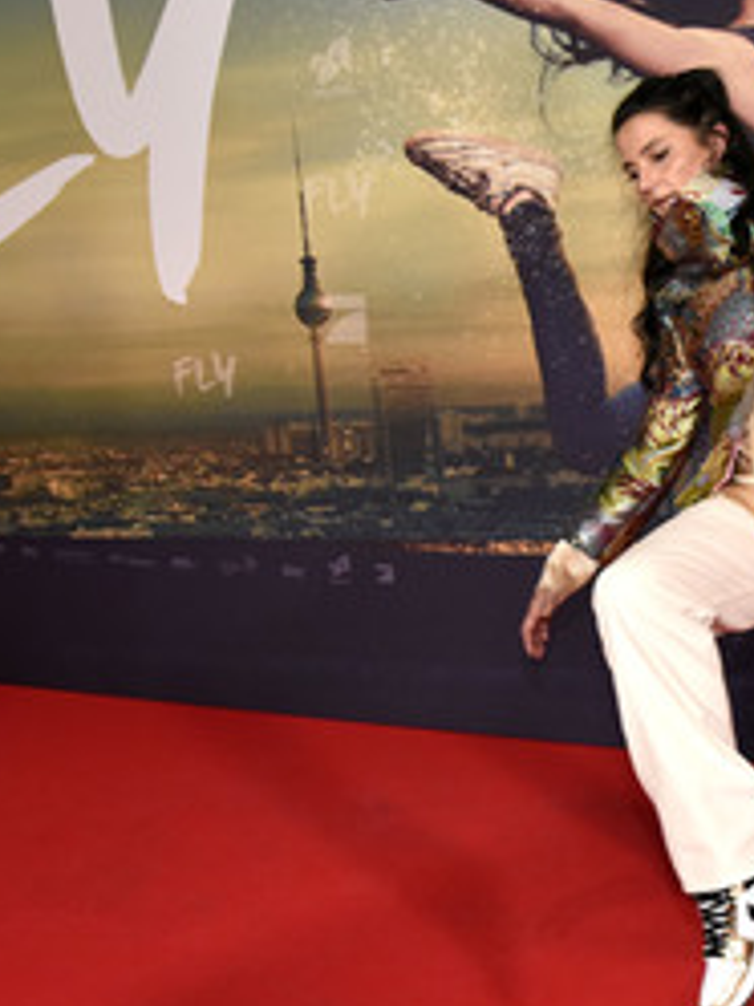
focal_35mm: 42
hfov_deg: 31.3
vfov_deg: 44.8
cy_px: 471
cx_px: 784
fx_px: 1220
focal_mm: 24
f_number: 8
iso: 4000
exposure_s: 1/250
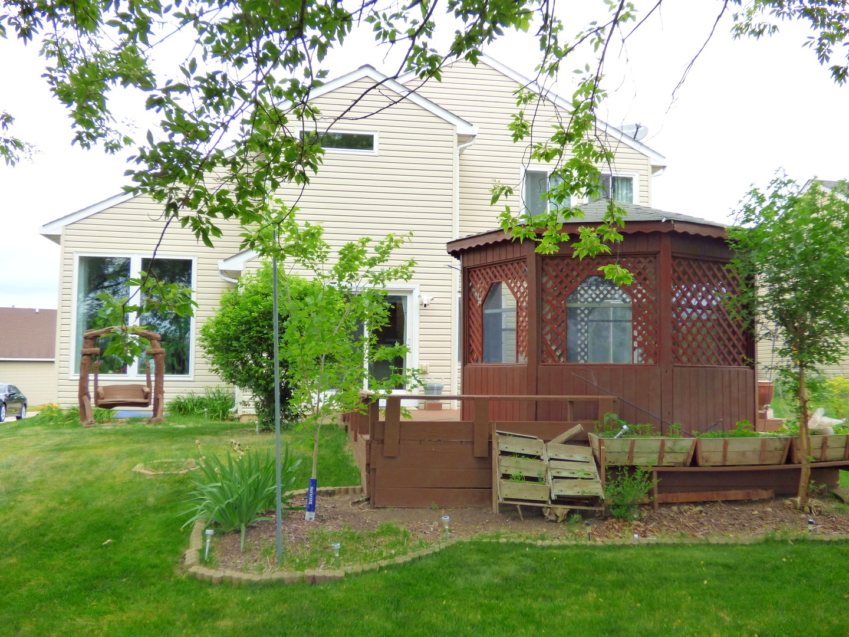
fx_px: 834
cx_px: 424
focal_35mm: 34
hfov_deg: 54.0
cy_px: 318
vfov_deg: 41.8
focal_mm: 5.97
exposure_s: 1/400
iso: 160
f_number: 3.4
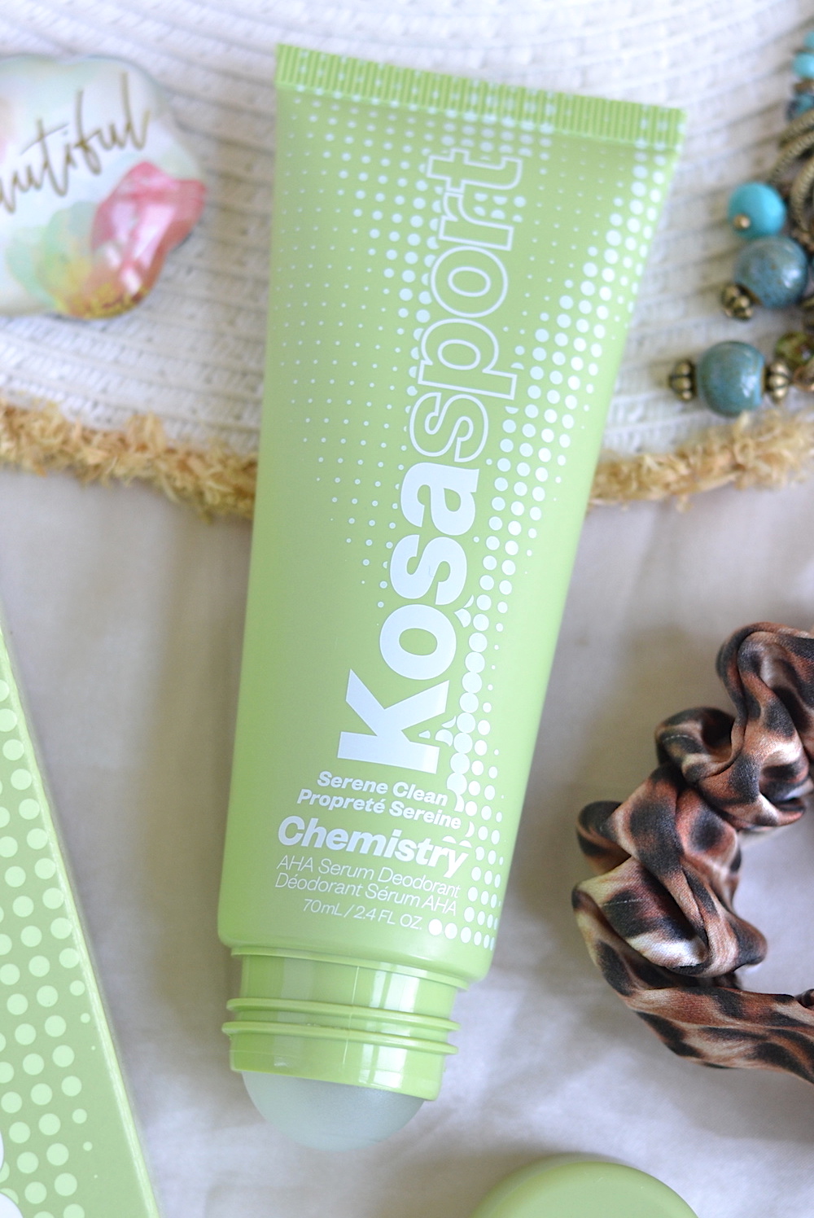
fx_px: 2539
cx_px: 407
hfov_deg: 18.2
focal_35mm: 75
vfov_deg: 27.0
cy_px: 609
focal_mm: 50
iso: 450
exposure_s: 1/400
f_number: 3.2
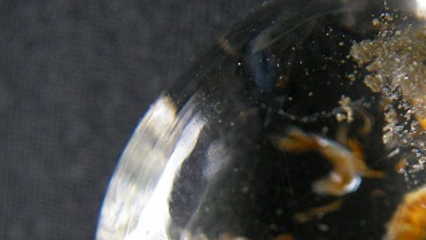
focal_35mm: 65
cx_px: 317
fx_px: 734
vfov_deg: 18.3
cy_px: 215
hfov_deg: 31.8
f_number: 3.3
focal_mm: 6.3
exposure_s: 1/46.2
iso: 100
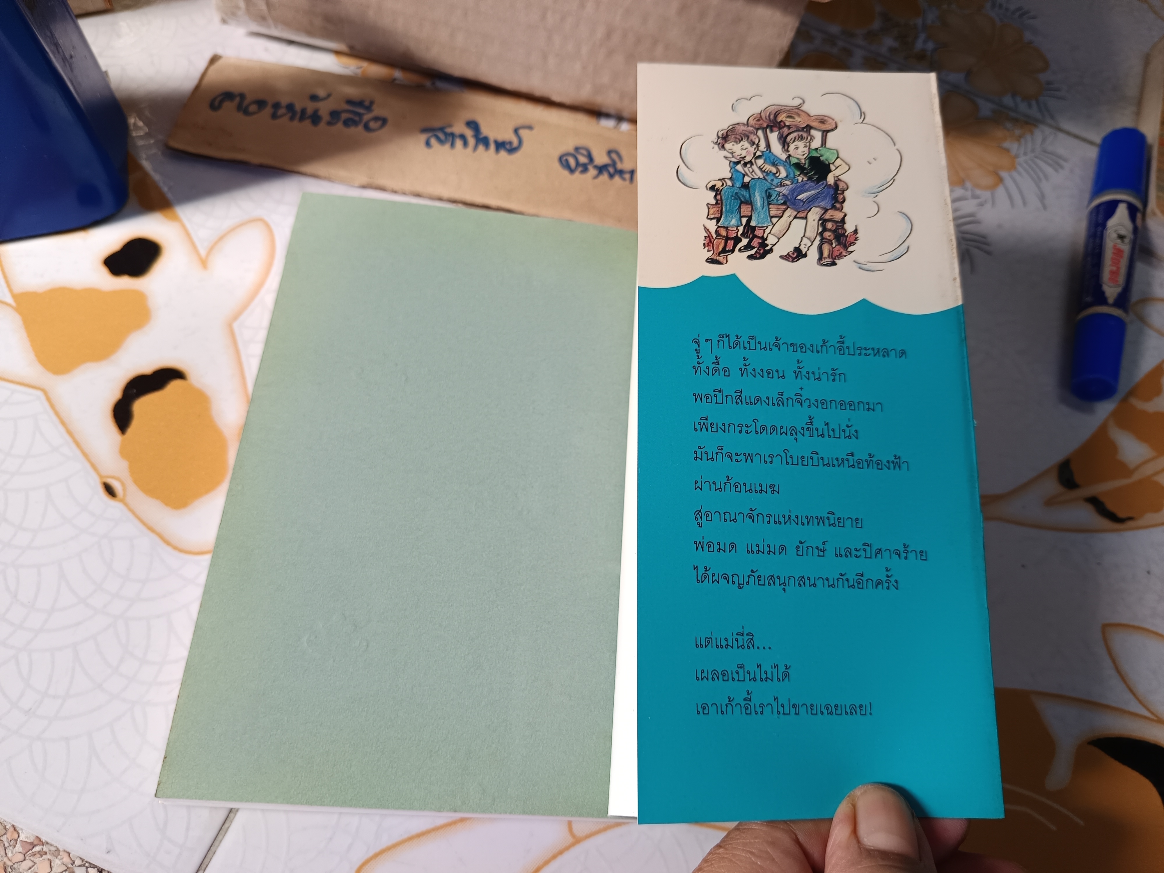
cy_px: 436
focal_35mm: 24
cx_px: 582
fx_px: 807
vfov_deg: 56.8
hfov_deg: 71.6
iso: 194
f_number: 1.7
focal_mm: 5.31
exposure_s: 1/50
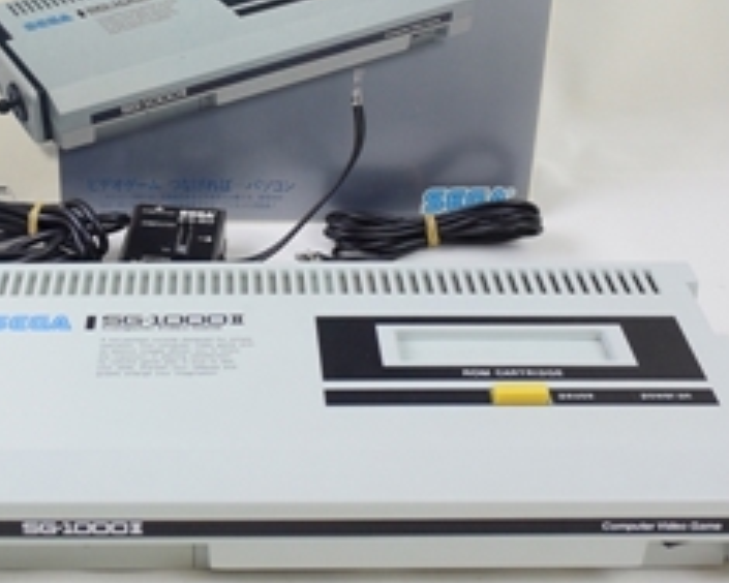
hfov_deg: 28.4
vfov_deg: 22.8
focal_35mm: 66
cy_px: 105
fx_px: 1424
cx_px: 205
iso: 560
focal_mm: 12.3
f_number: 3.8
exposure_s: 1/125
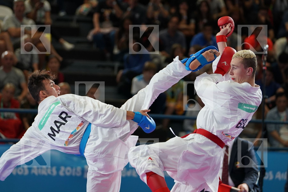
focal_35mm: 216
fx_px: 1728
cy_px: 96
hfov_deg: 9.5
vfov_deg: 6.4
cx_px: 144
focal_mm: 144
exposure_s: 1/1000
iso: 1250
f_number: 2.8
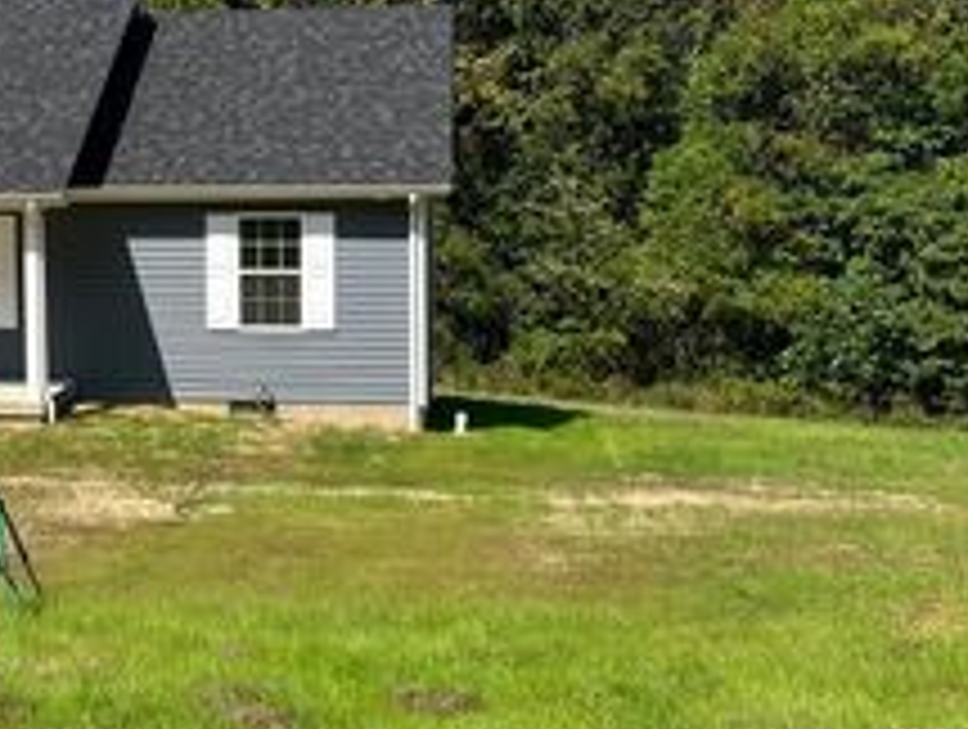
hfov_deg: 28.8
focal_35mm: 65
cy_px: 277
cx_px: 122
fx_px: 1821
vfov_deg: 22.6
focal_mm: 3.99
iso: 32
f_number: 1.8
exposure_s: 1/1946
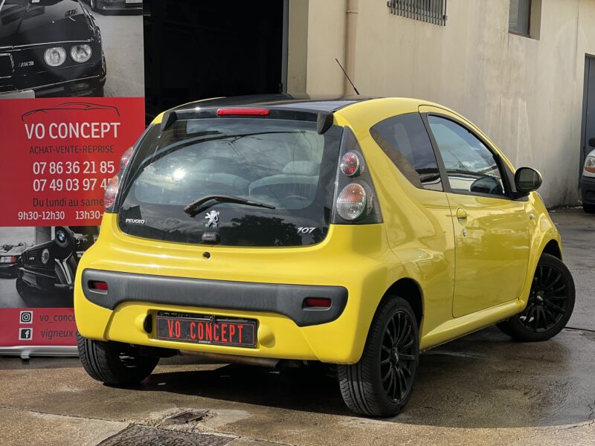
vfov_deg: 19.1
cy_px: 223
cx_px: 298
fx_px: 1324
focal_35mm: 77
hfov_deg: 25.3
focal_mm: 9
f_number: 2.8
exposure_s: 1/579
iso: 32
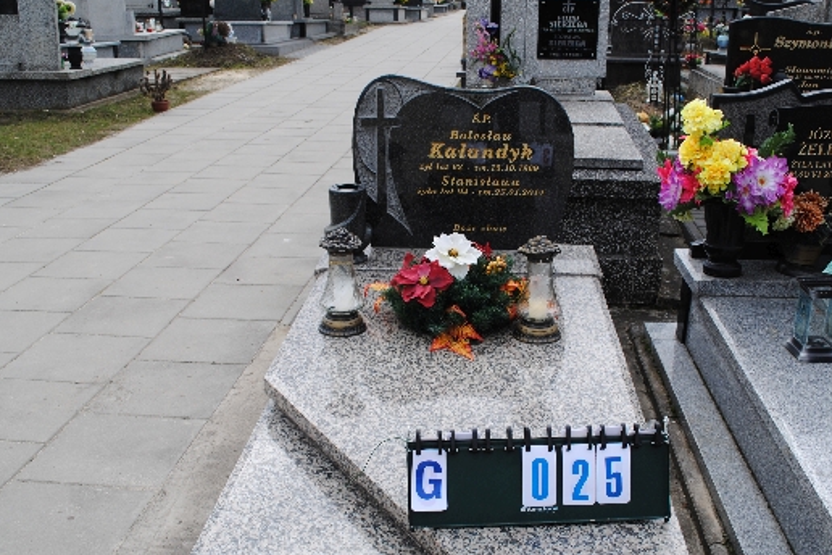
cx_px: 445
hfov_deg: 47.4
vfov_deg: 32.6
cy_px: 310
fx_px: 947
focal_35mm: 41
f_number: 7.1
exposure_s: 1/200
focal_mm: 22
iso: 100
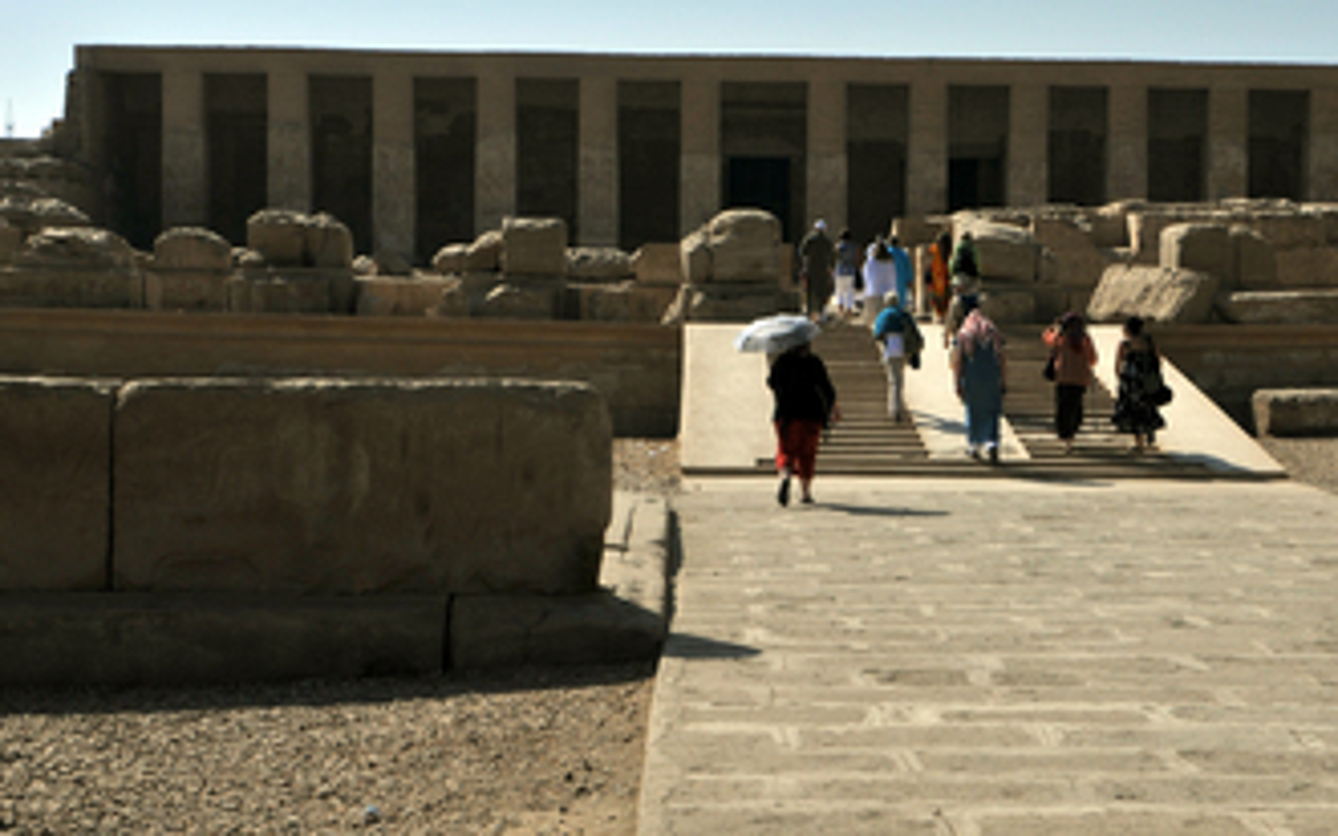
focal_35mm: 61
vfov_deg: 21.3
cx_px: 774
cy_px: 349
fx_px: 2224
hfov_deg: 33.4
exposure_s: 1/640
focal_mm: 30
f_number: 14
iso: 200
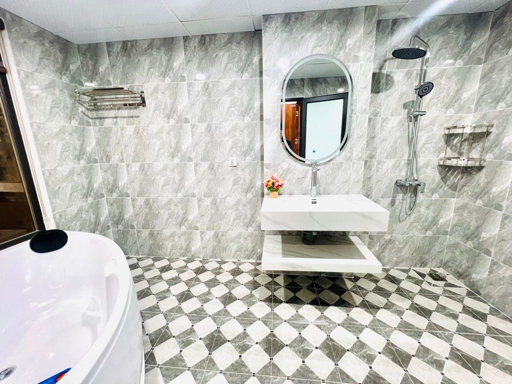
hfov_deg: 106.2
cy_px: 192
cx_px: 256
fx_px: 192
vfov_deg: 89.9
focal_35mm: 13
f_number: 1.8
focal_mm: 1.57
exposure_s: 1/50
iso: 160
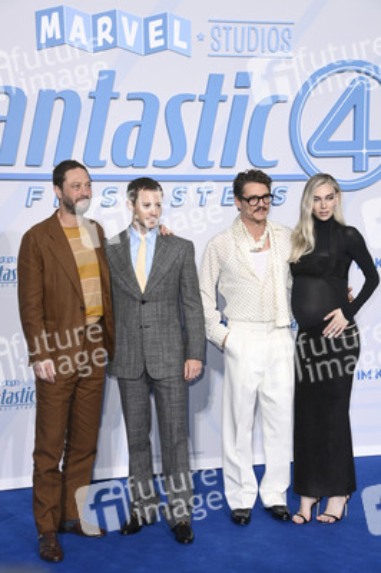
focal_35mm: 65
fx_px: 1034
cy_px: 286
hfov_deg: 20.9
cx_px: 190
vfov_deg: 31.0
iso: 400
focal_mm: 65
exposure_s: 1/200
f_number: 5.6
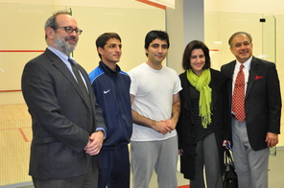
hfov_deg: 38.8
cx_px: 186
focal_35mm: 51
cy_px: 84
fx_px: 399
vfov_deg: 26.5
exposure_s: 1/60
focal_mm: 25
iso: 800
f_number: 4
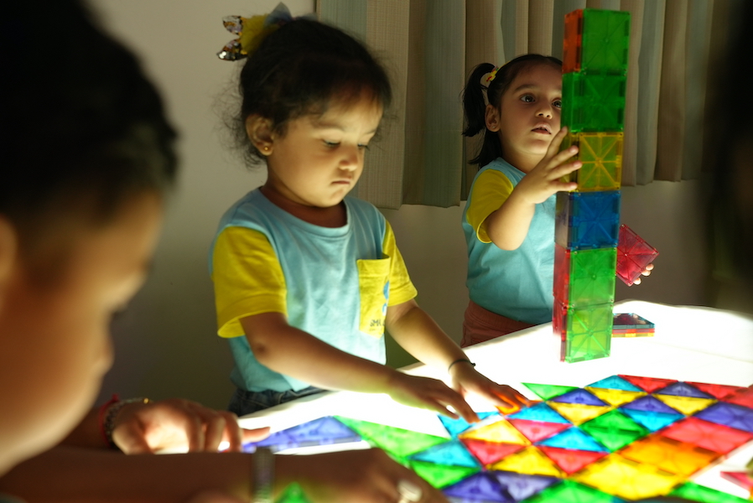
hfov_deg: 49.5
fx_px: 816
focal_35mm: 39
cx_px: 376
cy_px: 252
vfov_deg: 34.3
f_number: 4.5
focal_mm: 39
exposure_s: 1/100
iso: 1600
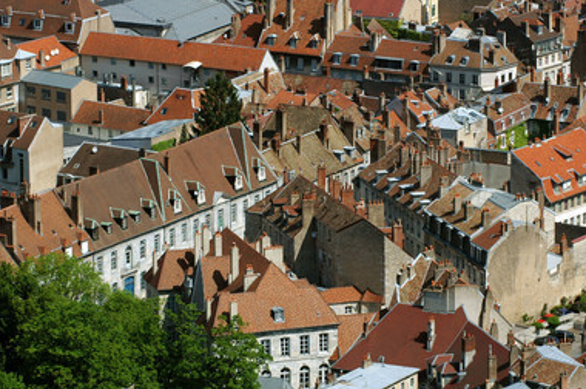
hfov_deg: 9.2
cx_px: 322
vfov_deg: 6.1
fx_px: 3649
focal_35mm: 225
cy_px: 211
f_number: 9
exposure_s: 1/320
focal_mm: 135
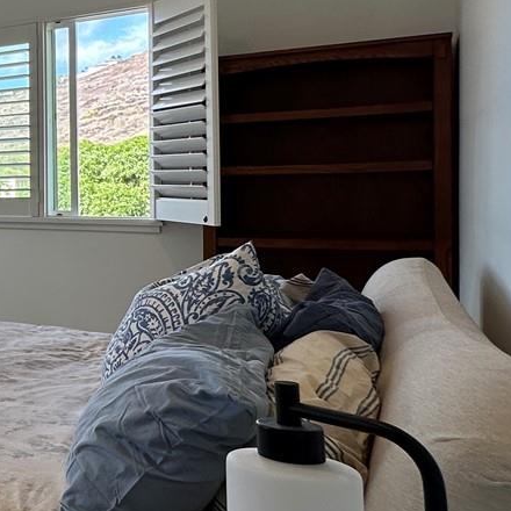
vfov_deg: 37.3
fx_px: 752
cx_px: -283
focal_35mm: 45
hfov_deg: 25.9
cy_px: 193
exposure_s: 1/132
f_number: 2.2
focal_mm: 2.22
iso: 40
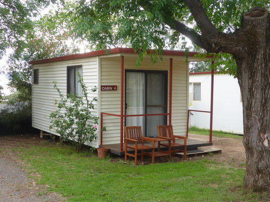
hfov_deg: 38.9
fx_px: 382
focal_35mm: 49
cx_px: 135
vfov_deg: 29.7
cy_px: 101
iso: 100
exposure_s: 1/60
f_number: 4.2
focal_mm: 8.5
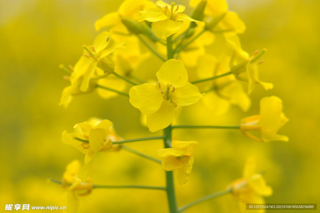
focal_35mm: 158
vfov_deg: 8.7
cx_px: 160
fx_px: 1398
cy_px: 106
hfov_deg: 13.1
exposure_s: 1/250
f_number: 8
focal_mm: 105
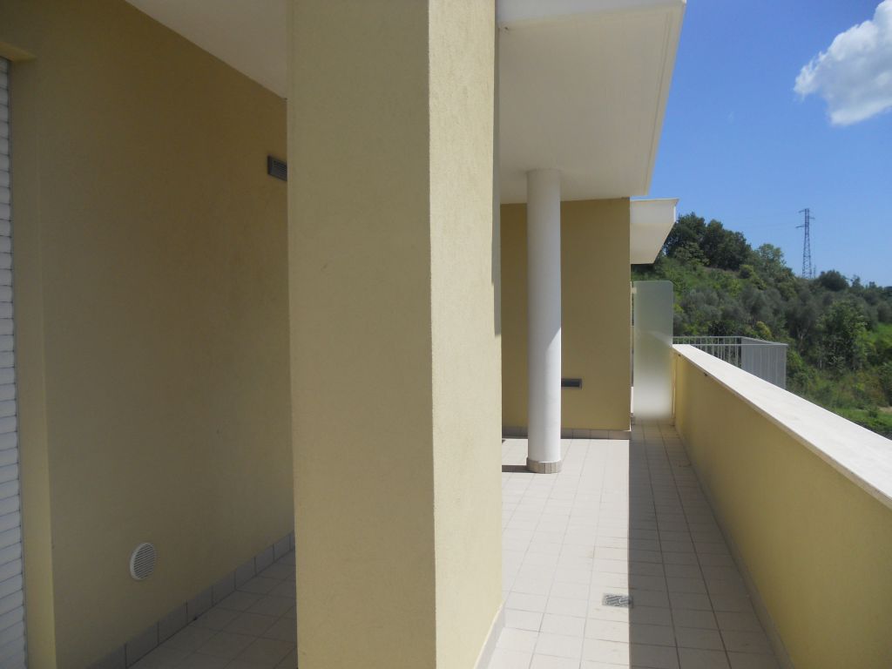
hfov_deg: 65.3
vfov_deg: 51.4
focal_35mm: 27
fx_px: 696
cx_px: 446
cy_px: 334
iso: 80
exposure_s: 1/250
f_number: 8
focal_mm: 4.9
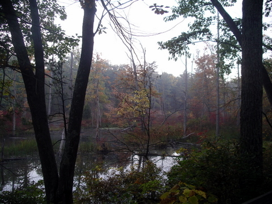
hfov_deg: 50.1
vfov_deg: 38.7
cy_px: 102
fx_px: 291
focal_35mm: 37
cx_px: 136
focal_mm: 7.8
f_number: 2.8
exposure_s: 1/40
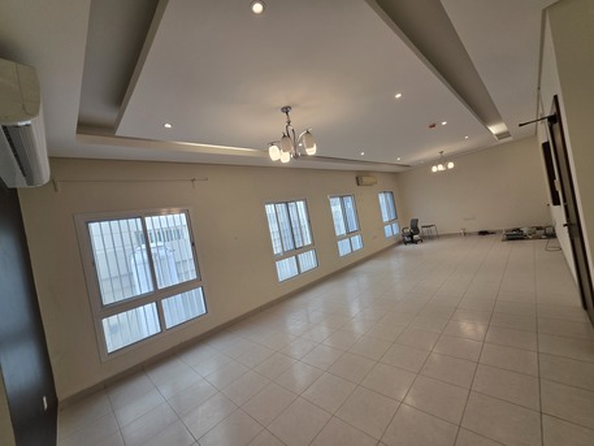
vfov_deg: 89.9
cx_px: 297
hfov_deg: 106.2
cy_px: 223
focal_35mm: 13
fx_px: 223
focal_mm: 2.2
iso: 125
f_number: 1.9
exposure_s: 1/100
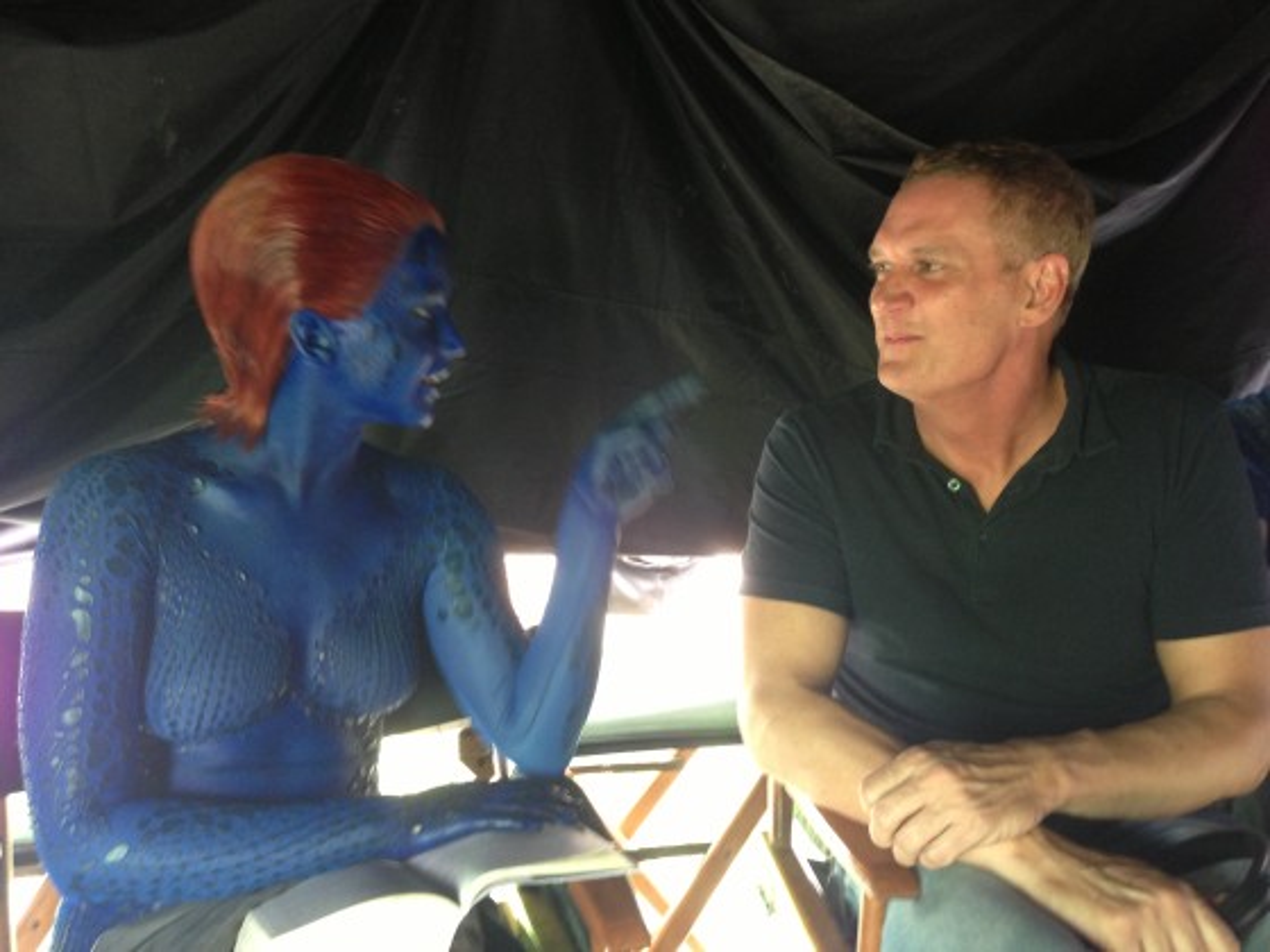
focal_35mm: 33
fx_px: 1211
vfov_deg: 42.9
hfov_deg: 55.4
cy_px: 476
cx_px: 635
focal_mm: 4.13
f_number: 2.4
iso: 125
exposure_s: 1/20
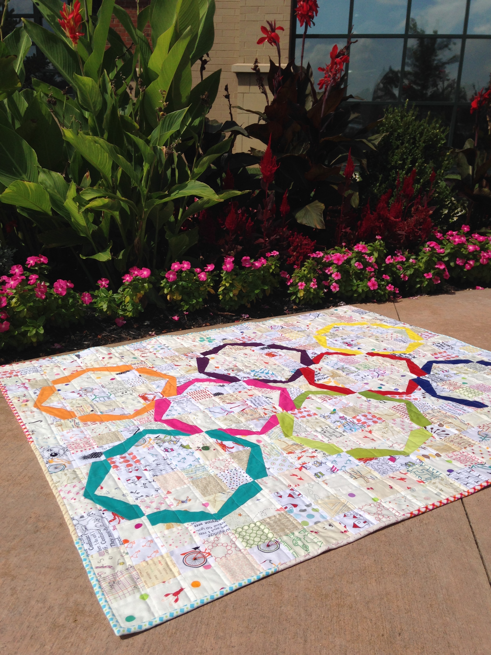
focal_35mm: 33
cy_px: 328
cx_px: 246
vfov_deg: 55.4
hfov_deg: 42.9
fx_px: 624
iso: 50
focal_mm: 4.12
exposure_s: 1/4525
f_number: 2.4
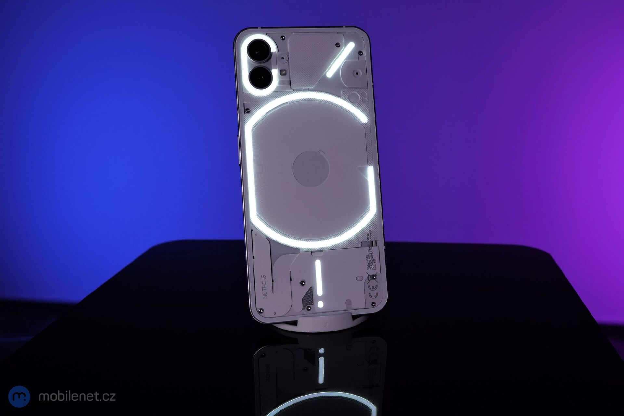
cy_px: 208
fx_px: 572
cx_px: 312
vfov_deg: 40.0
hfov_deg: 57.2
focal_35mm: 33
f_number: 7.1
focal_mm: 33
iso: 500
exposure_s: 1/160
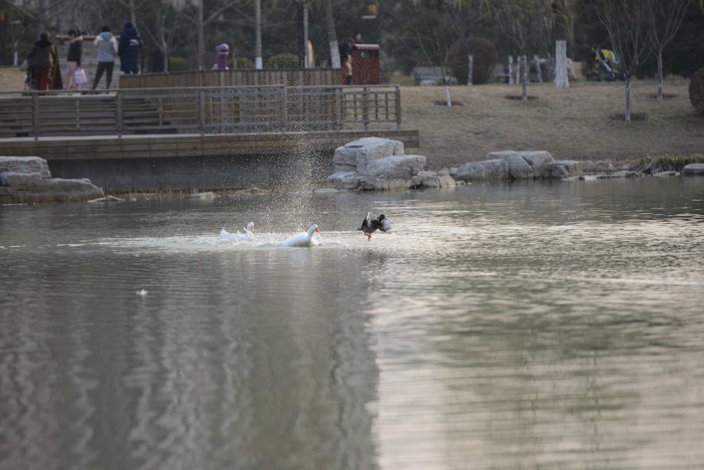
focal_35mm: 200
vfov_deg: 6.9
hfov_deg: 10.3
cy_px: 235
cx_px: 352
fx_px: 3912
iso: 640
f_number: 3.5
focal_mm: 200
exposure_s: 1/2000
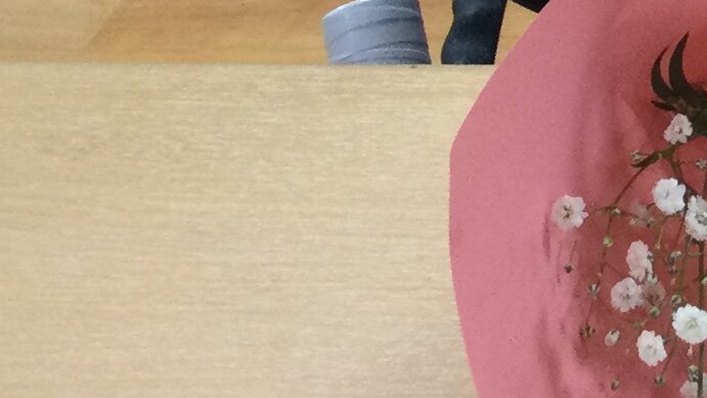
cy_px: -496
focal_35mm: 159
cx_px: 1176
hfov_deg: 12.6
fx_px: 2981
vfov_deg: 7.2
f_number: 2.4
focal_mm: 3.3
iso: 64
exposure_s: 1/30
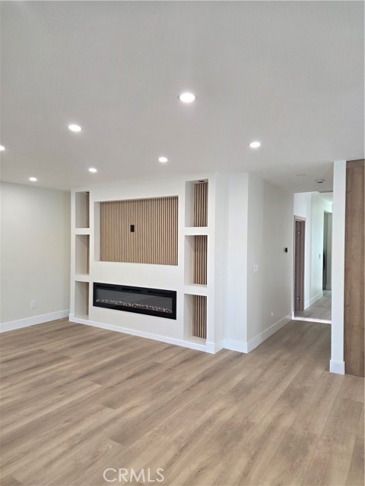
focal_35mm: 23
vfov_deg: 73.9
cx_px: 182
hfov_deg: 58.9
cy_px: 243
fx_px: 323
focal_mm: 6.25
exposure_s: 1/120
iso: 100
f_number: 1.7
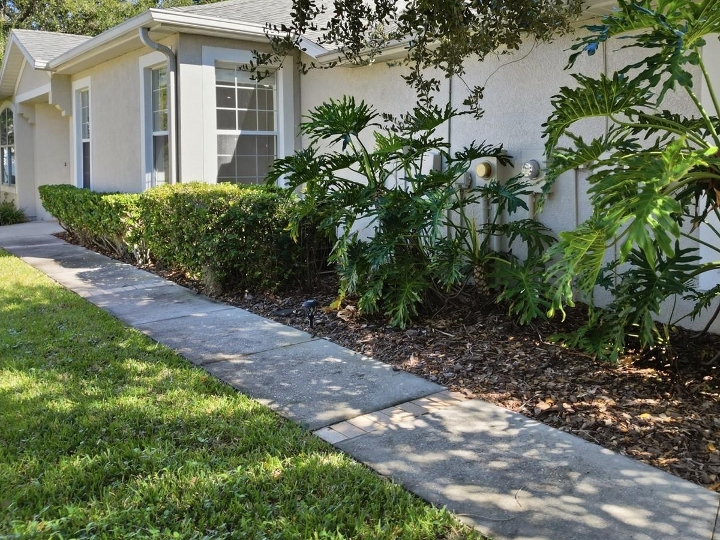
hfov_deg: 56.3
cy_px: 187
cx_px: 437
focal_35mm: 32
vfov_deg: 43.6
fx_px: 666
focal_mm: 6.7
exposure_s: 1/2000
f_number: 1.7
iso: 100
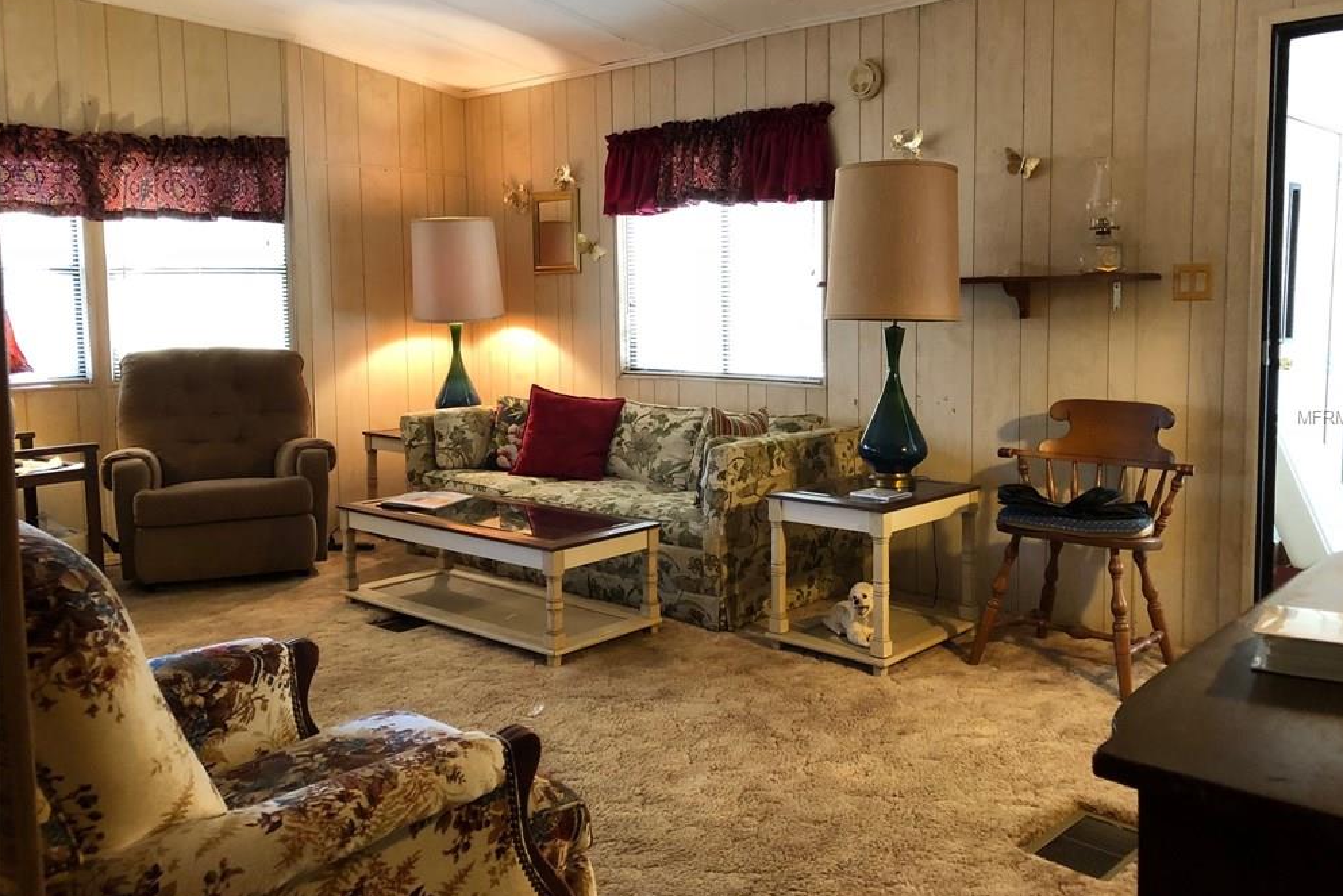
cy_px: 416
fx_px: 1119
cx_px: 685
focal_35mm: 30
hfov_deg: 61.9
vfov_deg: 43.6
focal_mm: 3.99
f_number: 1.8
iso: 64
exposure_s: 1/15
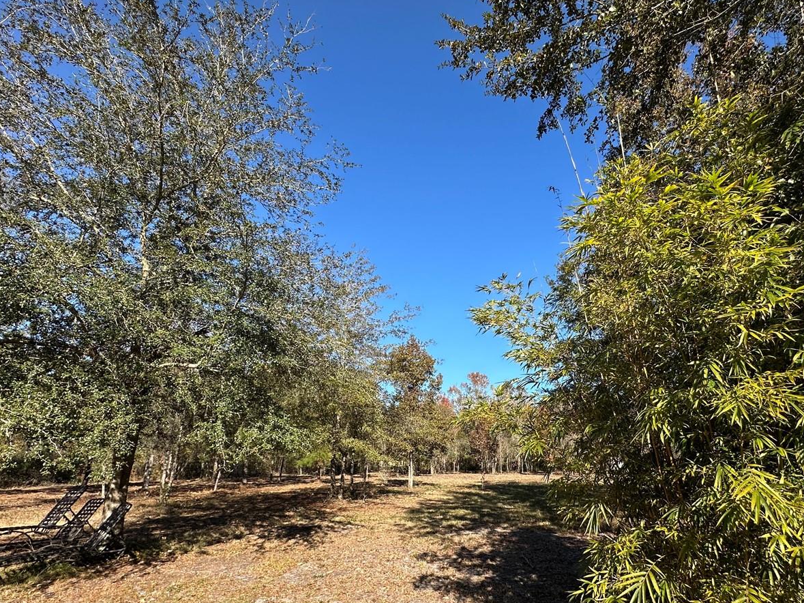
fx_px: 441
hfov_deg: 84.4
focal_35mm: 19
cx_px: 443
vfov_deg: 68.2
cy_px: 349
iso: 40
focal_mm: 2.22
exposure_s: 1/1006
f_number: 2.2
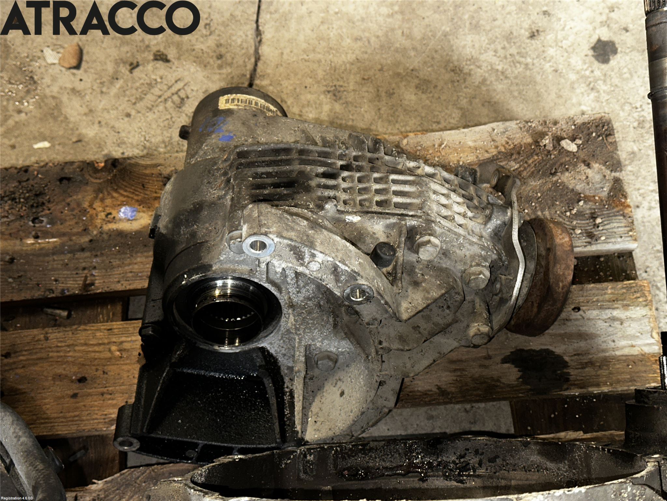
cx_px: 334
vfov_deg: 30.3
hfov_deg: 39.7
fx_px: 925
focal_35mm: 48
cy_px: 250
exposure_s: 1/17
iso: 64
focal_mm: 6.86
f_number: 1.78
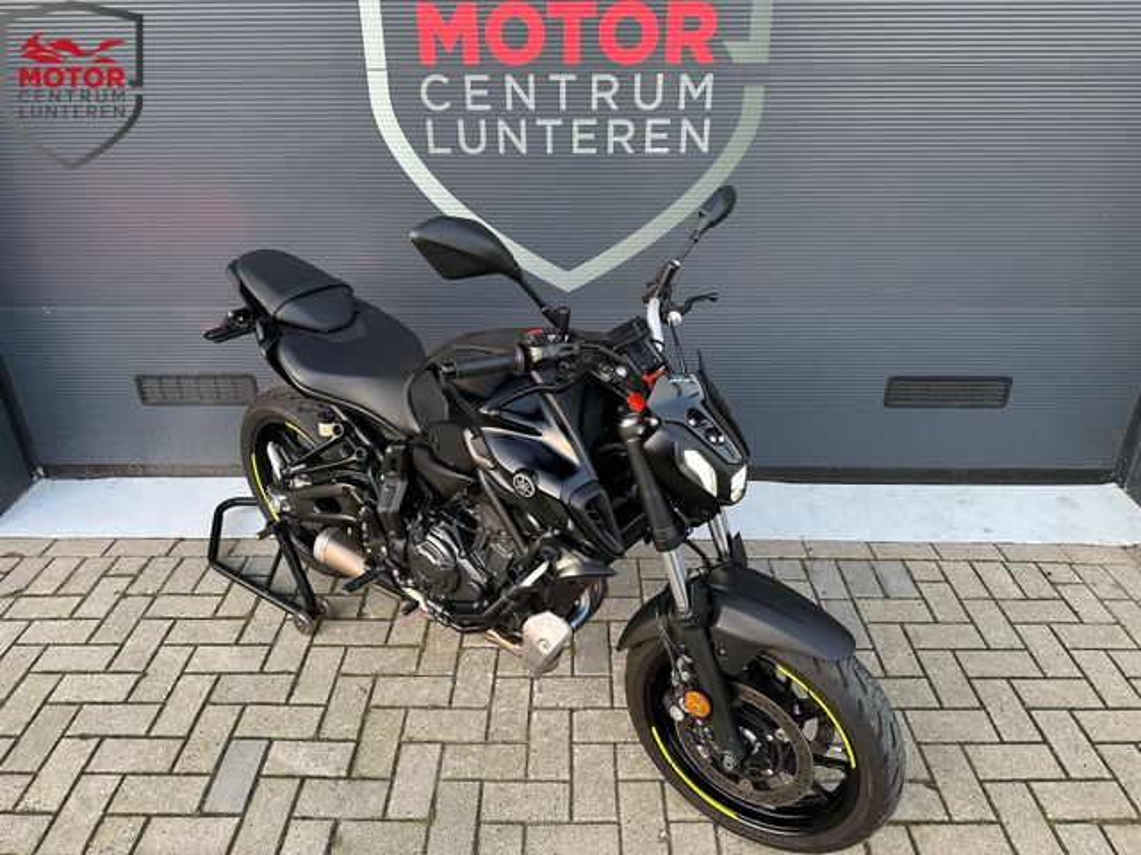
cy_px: 428
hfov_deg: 71.6
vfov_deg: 56.8
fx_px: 791
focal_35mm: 24
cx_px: 570
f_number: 1.78
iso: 250
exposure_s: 1/91
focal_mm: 6.86
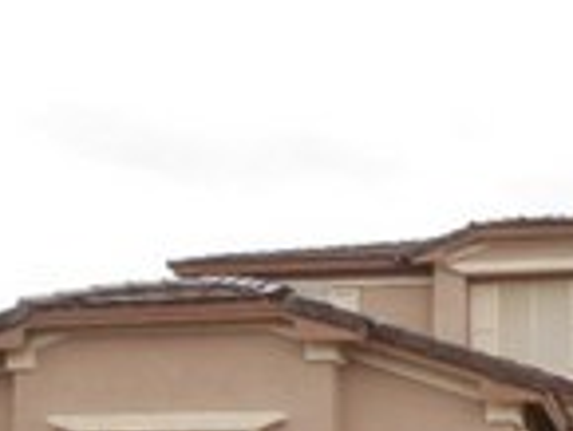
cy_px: 494
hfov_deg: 30.2
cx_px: 478
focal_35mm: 62
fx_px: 1027
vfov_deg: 22.2
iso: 80
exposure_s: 1/100
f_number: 3.5
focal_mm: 4.6
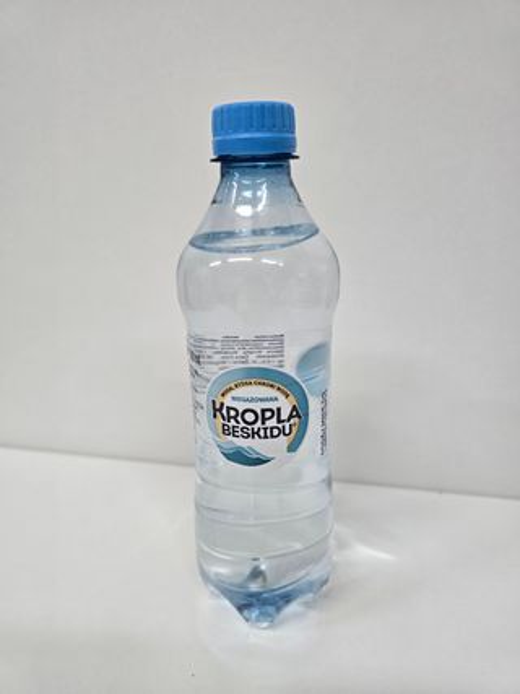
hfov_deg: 58.9
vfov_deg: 73.9
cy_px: 347
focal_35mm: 23
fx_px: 461
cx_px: 260
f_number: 1.7
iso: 200
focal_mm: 6.3
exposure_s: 1/180
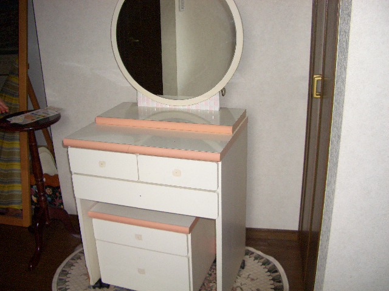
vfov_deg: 40.7
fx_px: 393
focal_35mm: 35
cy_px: 146
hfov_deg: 52.6
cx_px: 194
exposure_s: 1/60
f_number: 2.6
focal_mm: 5.8
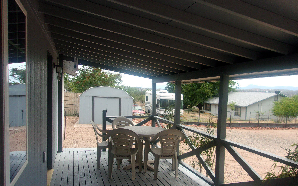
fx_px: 236
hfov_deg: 64.6
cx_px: 150
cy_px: 108
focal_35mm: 29
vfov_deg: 43.0
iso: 80
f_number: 3
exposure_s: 1/400
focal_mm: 4.9
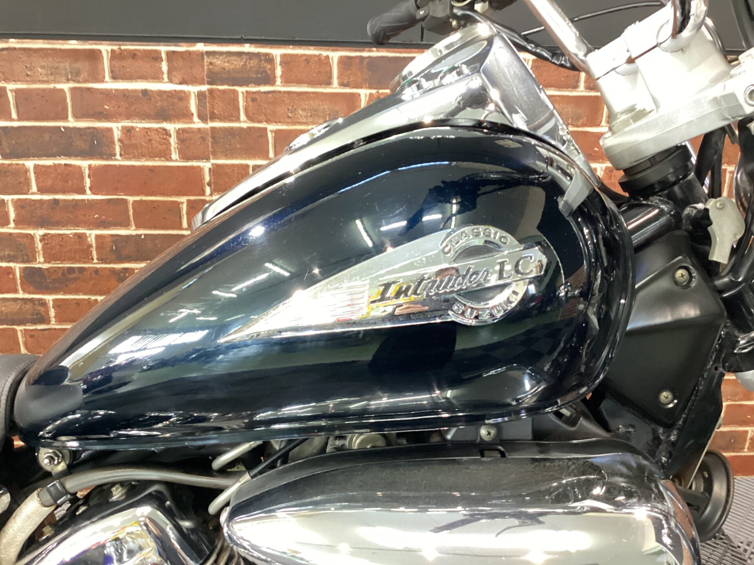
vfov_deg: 45.4
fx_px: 675
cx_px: 377
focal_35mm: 31
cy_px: 282
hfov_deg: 58.4
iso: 640
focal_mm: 3.3
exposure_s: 1/30
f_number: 2.4
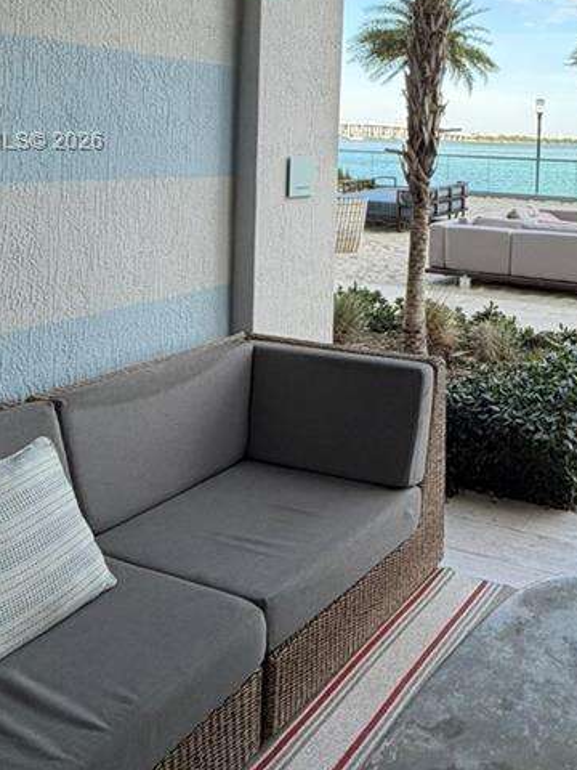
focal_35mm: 35
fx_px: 778
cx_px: 527
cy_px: 143
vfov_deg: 49.2
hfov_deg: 37.8
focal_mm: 2.22
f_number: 2.2
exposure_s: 1/323
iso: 50
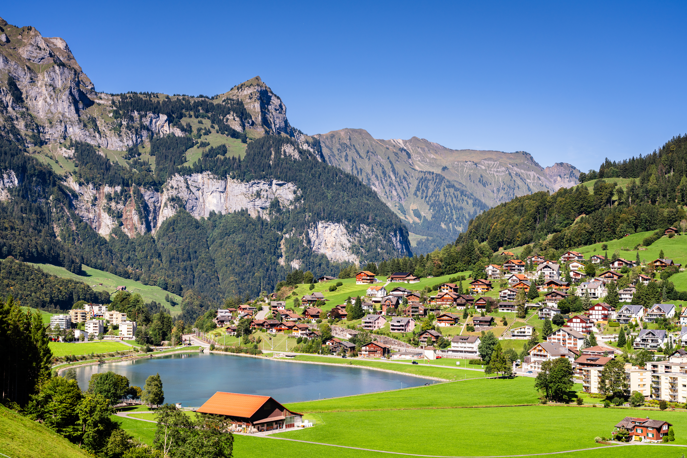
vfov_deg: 27.0
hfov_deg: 39.6
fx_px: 954
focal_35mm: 50
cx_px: 344
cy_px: 229
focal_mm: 50
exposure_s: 1/640
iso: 100
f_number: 6.3
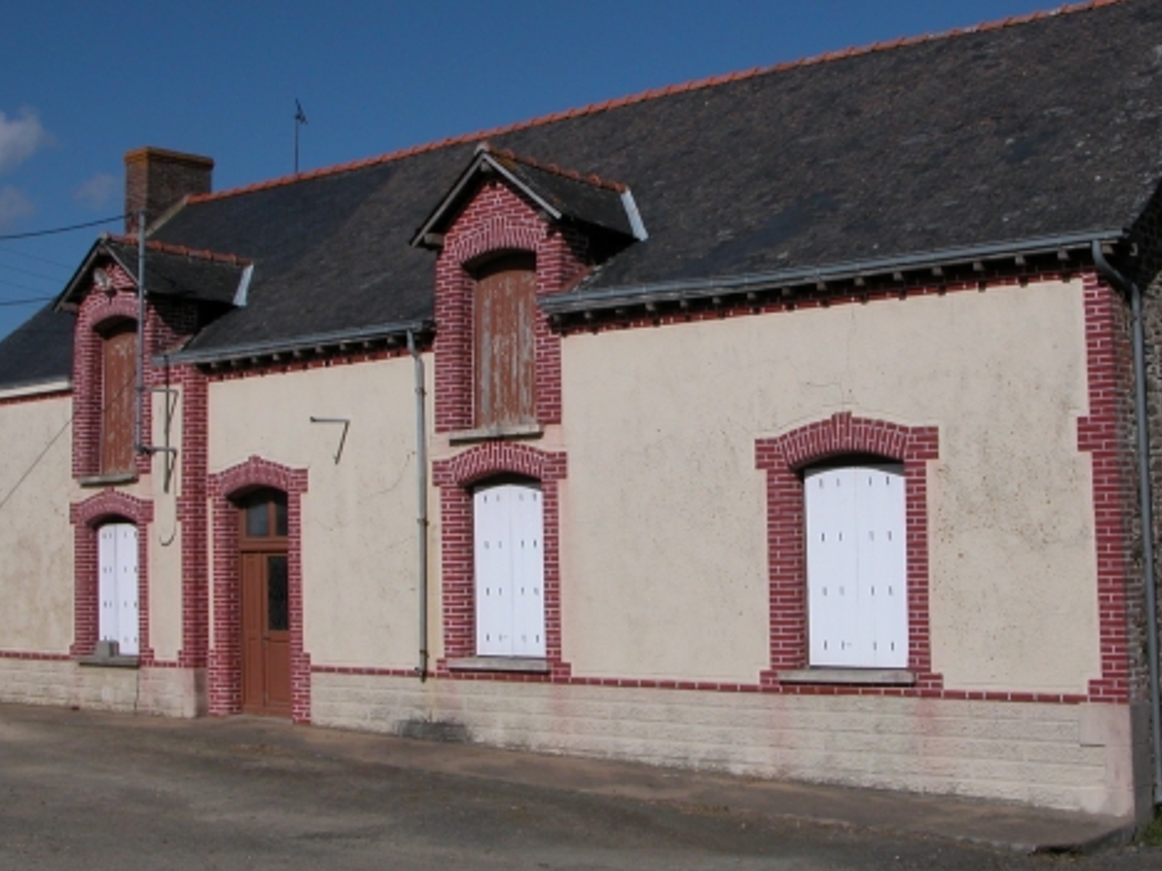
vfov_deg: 28.6
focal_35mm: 51
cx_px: 688
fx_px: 1712
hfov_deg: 37.4
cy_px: 402
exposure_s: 1/699
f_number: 8
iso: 100
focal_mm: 8.9
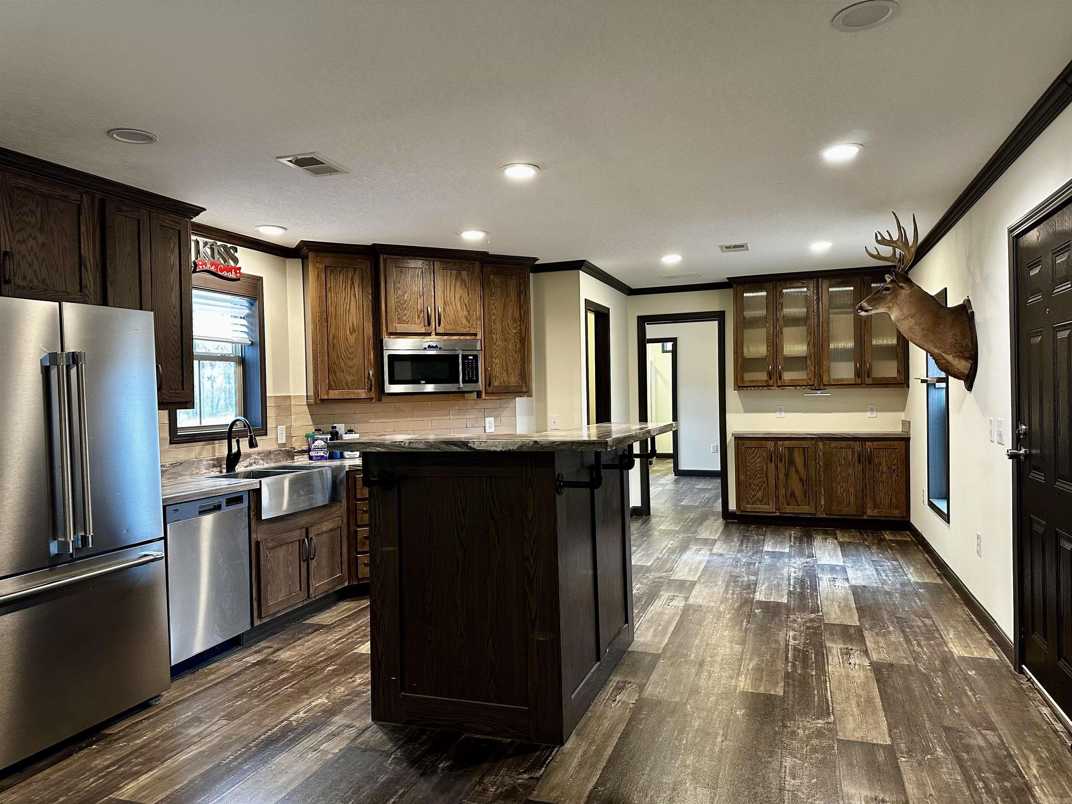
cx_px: 536
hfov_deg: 71.6
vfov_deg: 56.8
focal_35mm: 24
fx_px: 743
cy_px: 402
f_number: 1.78
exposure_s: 1/59
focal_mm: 6.86
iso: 250
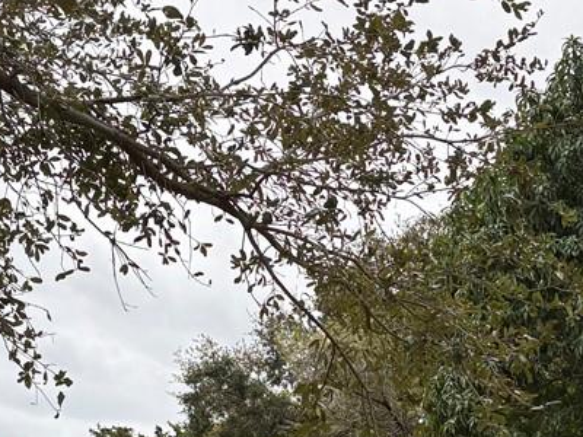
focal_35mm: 104
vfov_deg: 14.0
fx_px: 1752
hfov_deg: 18.9
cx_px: 375
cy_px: 443
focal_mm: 5.96
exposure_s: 1/773
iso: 50
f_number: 1.6
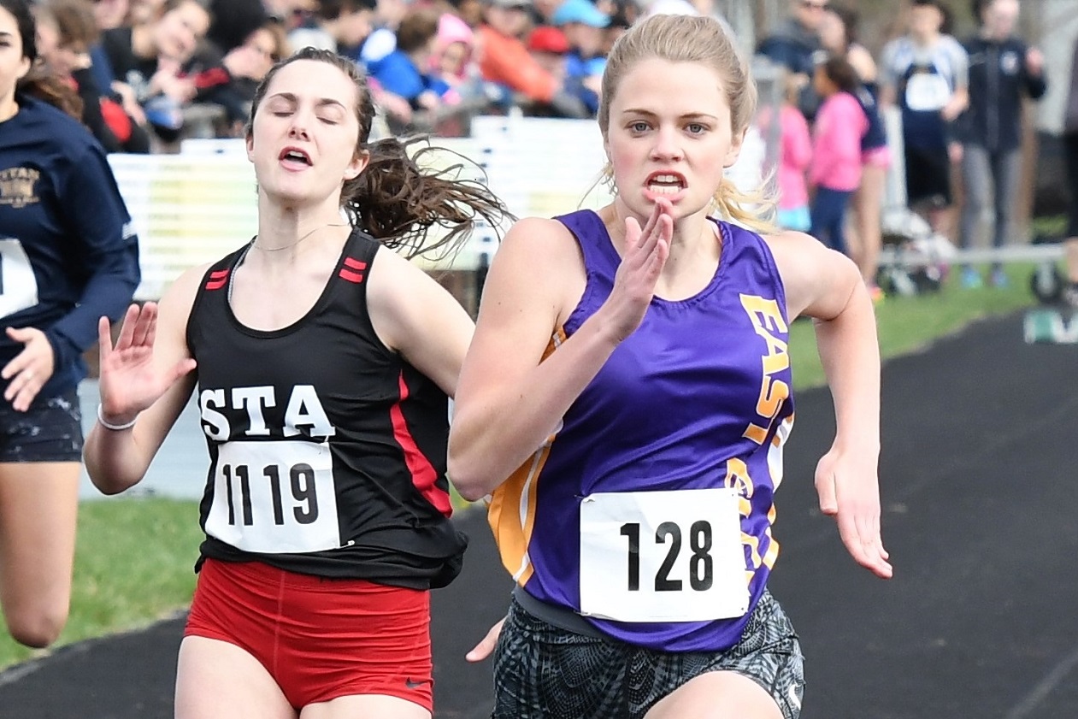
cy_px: 360
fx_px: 6289
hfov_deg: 9.8
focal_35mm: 210
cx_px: 539
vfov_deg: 6.5
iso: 640
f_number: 6.3
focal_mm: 140
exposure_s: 1/1000
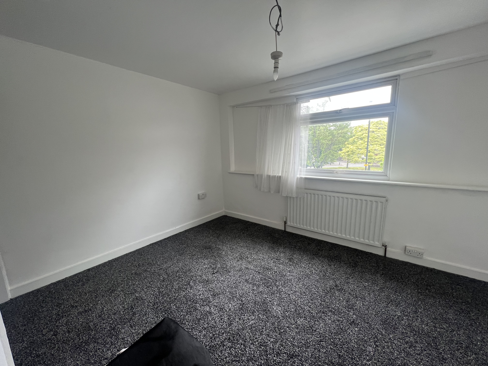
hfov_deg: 106.2
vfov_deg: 89.9
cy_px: 183
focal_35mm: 13
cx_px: 244
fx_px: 183
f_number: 1.8
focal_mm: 1.57
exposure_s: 1/100
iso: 100
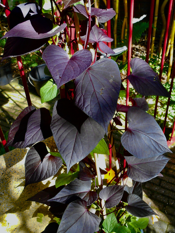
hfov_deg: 40.7
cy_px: 95
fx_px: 236
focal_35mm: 35
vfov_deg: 52.3
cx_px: 84
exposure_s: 1/50
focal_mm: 4.7
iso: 80
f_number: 3.4
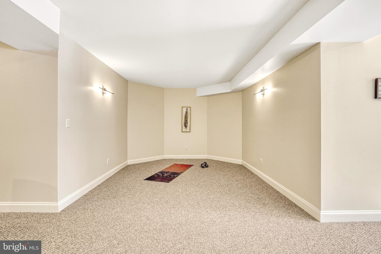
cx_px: 190
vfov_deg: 73.7
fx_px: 169
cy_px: 127
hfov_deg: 96.7
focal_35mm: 16
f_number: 8
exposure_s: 1/2.5
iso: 1250
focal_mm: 16
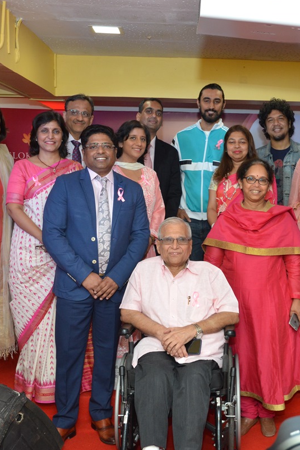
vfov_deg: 42.7
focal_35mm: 46
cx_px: 223
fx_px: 575
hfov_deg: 28.8
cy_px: 224
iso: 800
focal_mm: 20
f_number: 5.6
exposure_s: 1/160
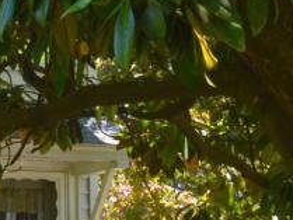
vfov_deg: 7.8
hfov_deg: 9.7
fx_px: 1618
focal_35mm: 191
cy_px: 95
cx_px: -266
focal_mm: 24
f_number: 9
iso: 400
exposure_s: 1/160
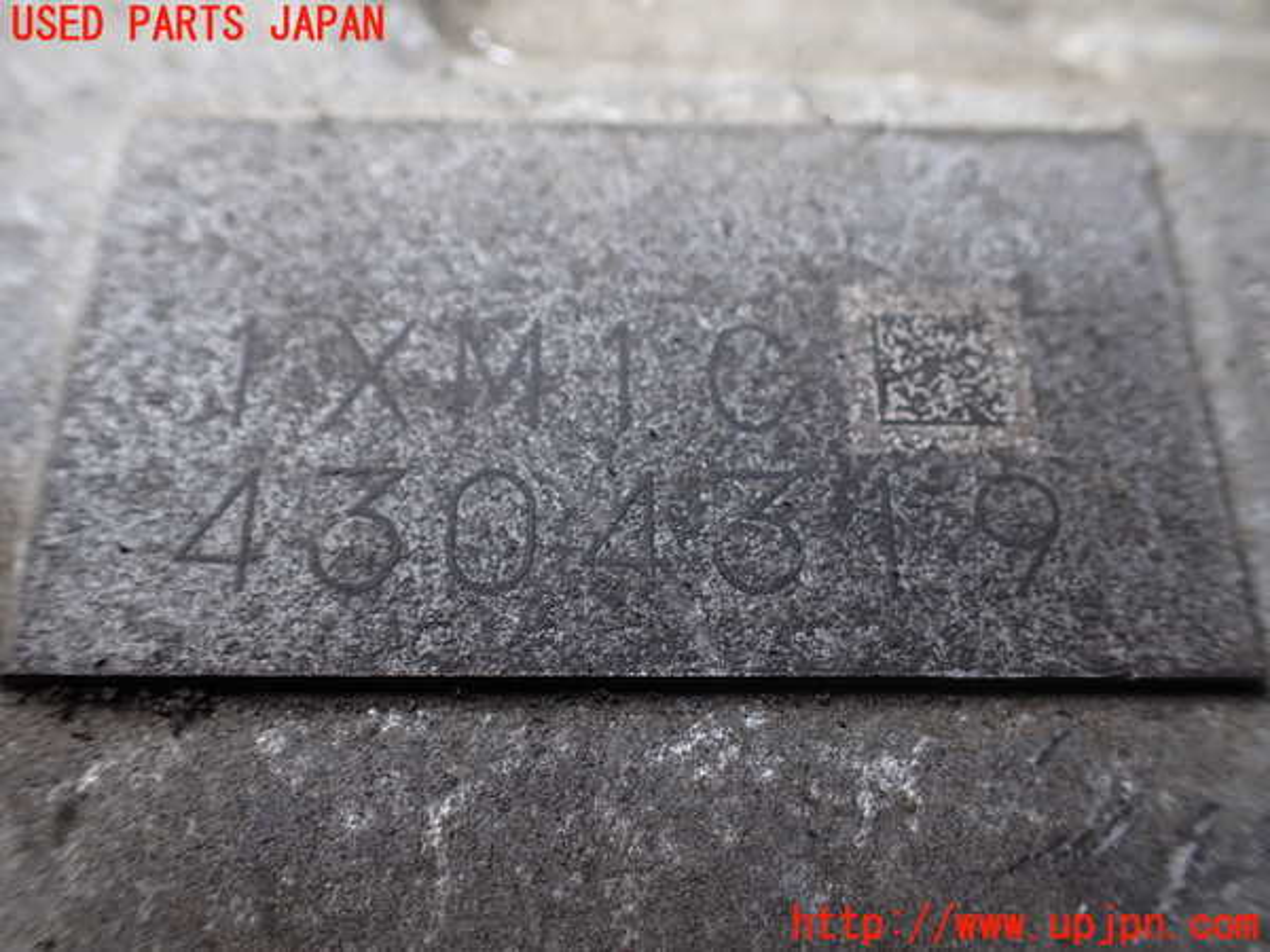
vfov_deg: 46.8
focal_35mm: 30
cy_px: 476
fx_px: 1101
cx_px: 635
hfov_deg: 60.0
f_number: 2.3
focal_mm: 5.4
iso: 100
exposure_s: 1/125
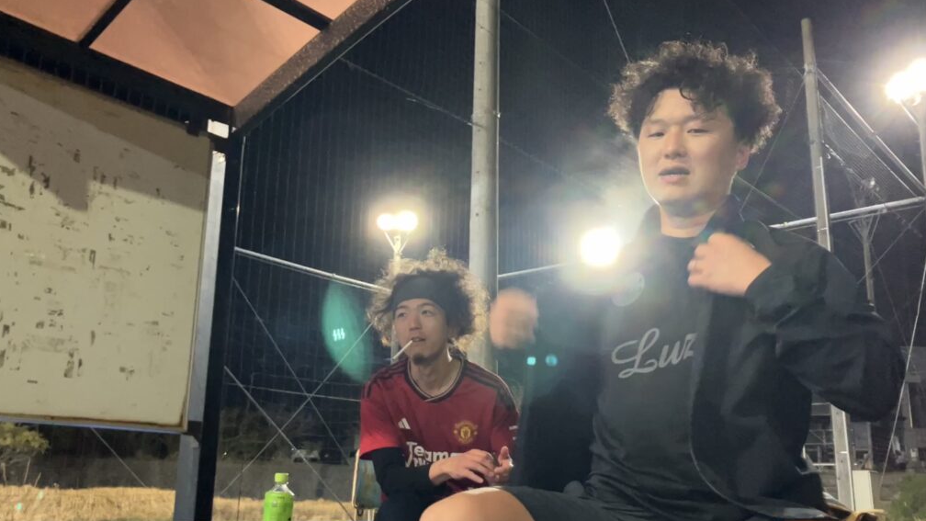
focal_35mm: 31
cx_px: 464
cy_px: 289
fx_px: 761
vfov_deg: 37.7
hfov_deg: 62.6
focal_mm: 3.99
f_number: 1.8
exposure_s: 1/30
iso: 640
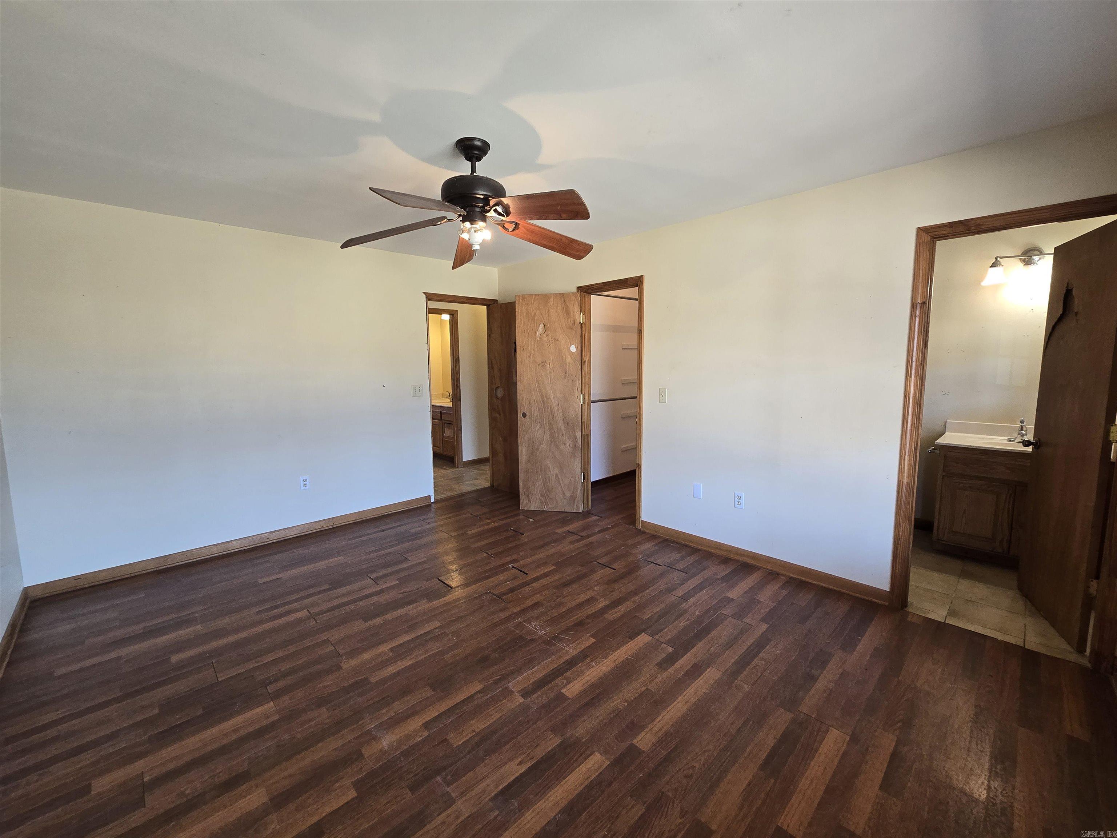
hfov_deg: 106.2
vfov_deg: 89.9
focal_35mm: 13
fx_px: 419
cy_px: 419
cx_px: 558
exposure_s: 1/60
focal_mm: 2.2
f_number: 2.2
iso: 200
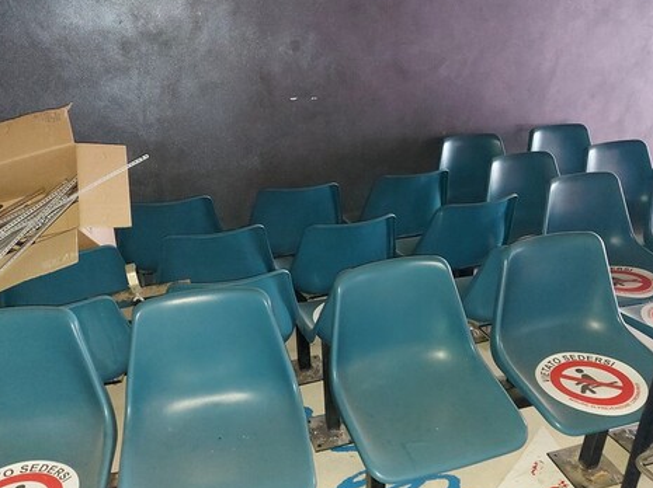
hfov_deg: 58.4
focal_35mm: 31
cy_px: 283
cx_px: 343
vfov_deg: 45.2
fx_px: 584
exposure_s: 1/20
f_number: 1.8
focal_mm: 5.23
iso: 800
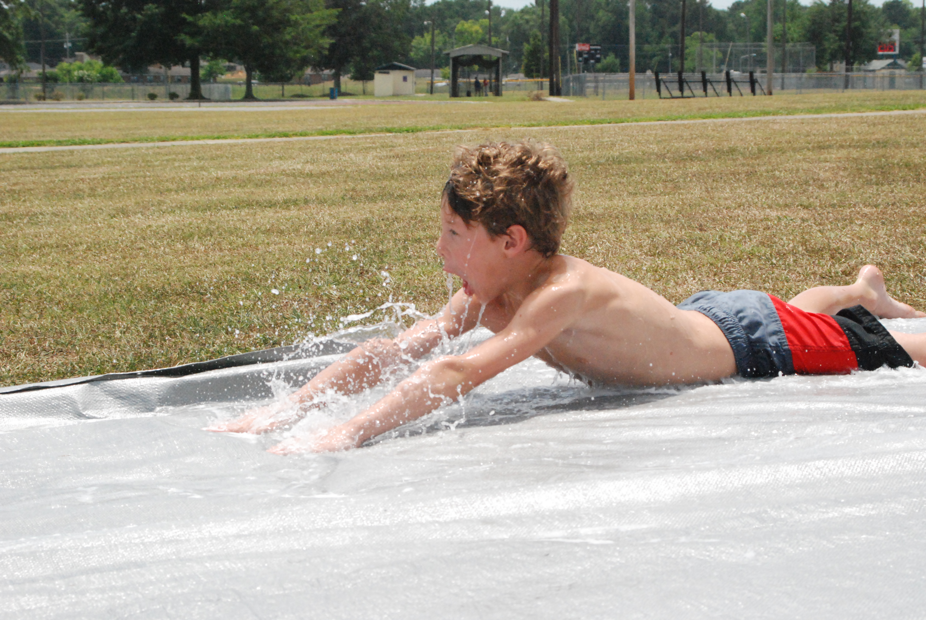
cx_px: 463
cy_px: 310
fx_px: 2318
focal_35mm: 90
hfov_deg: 22.6
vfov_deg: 15.2
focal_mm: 60
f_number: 11
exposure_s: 1/2000
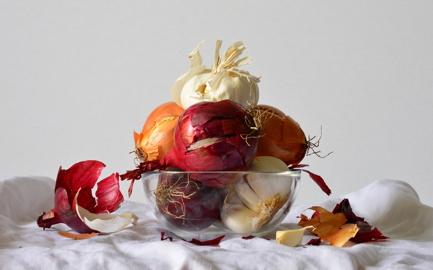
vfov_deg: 10.0
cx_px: 217
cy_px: 139
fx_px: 1540
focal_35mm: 131
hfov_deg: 16.0
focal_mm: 85
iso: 100
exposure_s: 5
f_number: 16
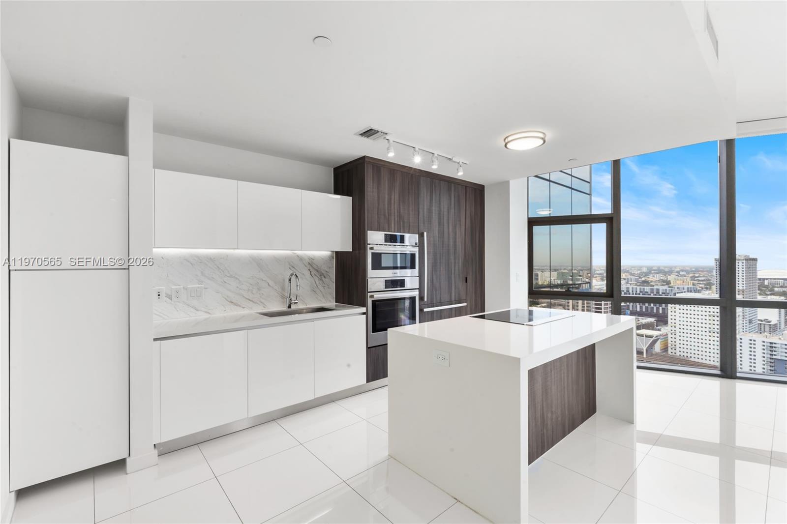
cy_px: 262
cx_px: 394
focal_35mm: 16
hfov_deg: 96.7
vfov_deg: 73.7
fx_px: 350
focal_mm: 16
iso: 250
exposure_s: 1/3
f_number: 16
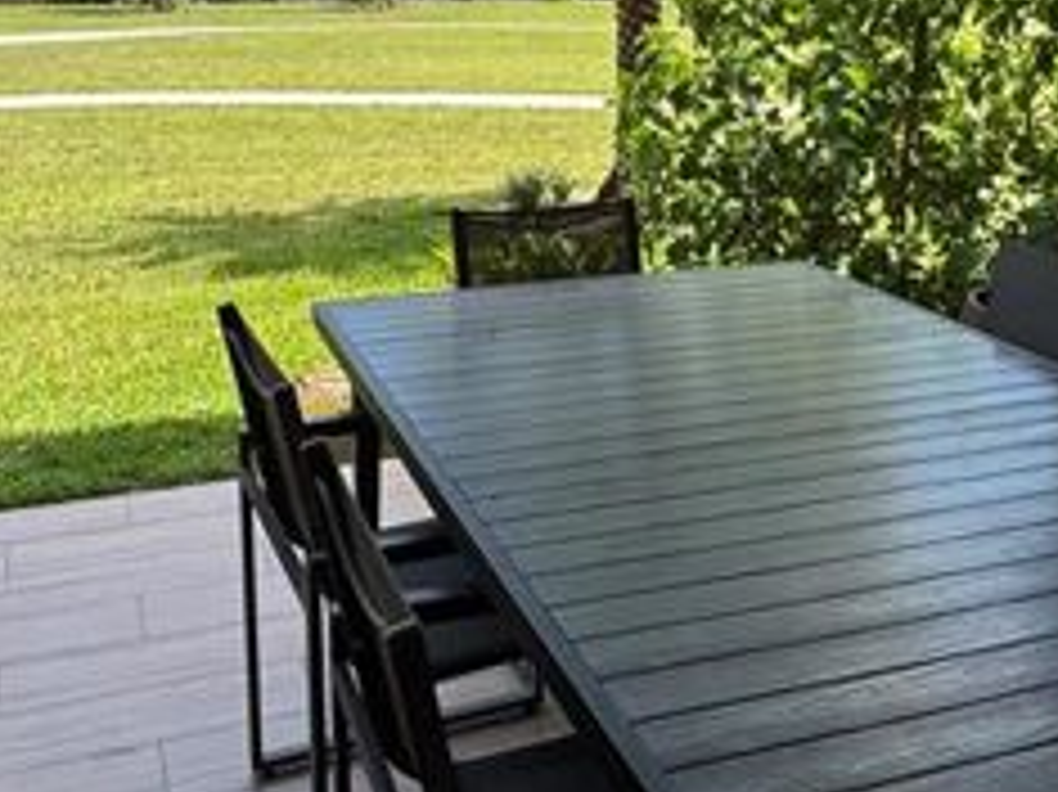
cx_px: 534
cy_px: 162
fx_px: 1283
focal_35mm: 42
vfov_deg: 33.4
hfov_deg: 44.8
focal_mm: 2.22
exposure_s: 1/1048
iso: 50
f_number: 2.2
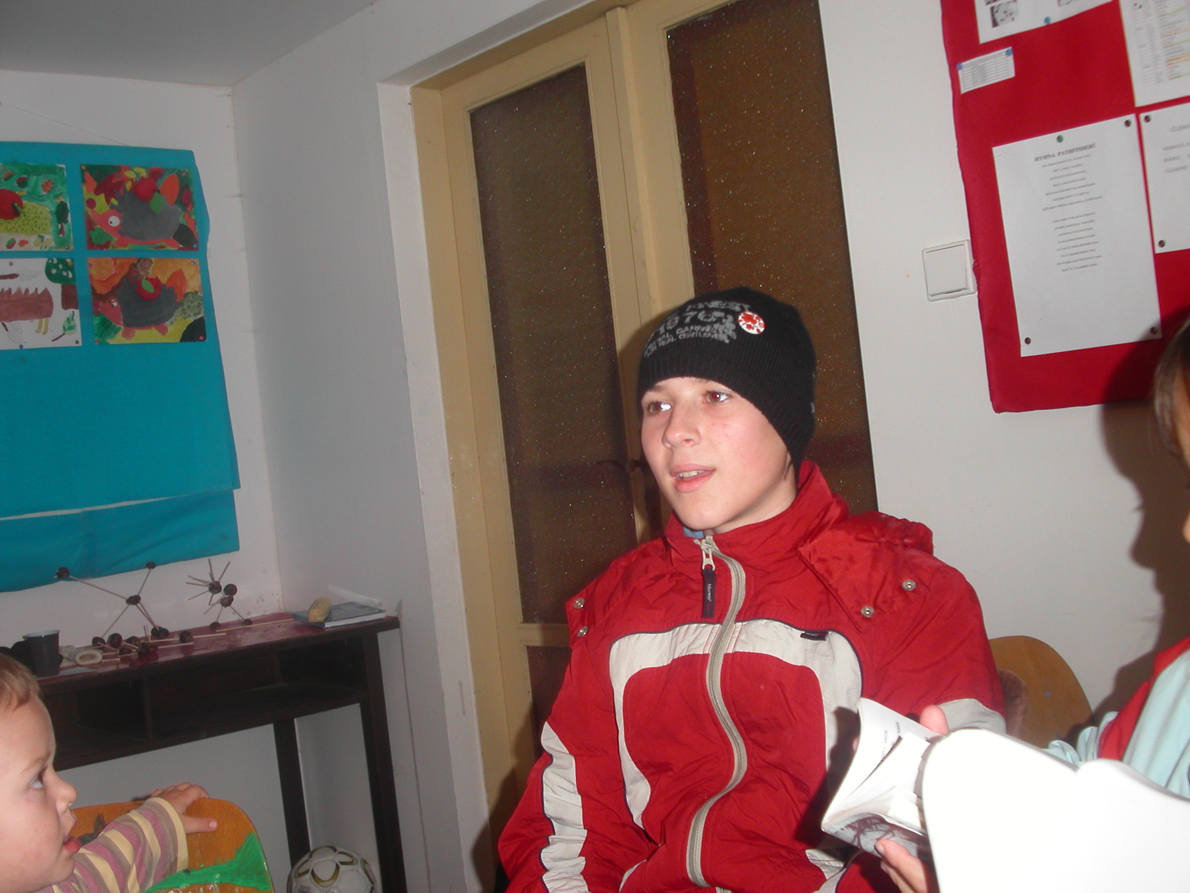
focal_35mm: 38
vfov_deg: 37.7
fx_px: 1306
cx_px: 595
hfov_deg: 49.0
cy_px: 446
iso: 100
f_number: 2.8
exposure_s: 1/30
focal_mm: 7.8
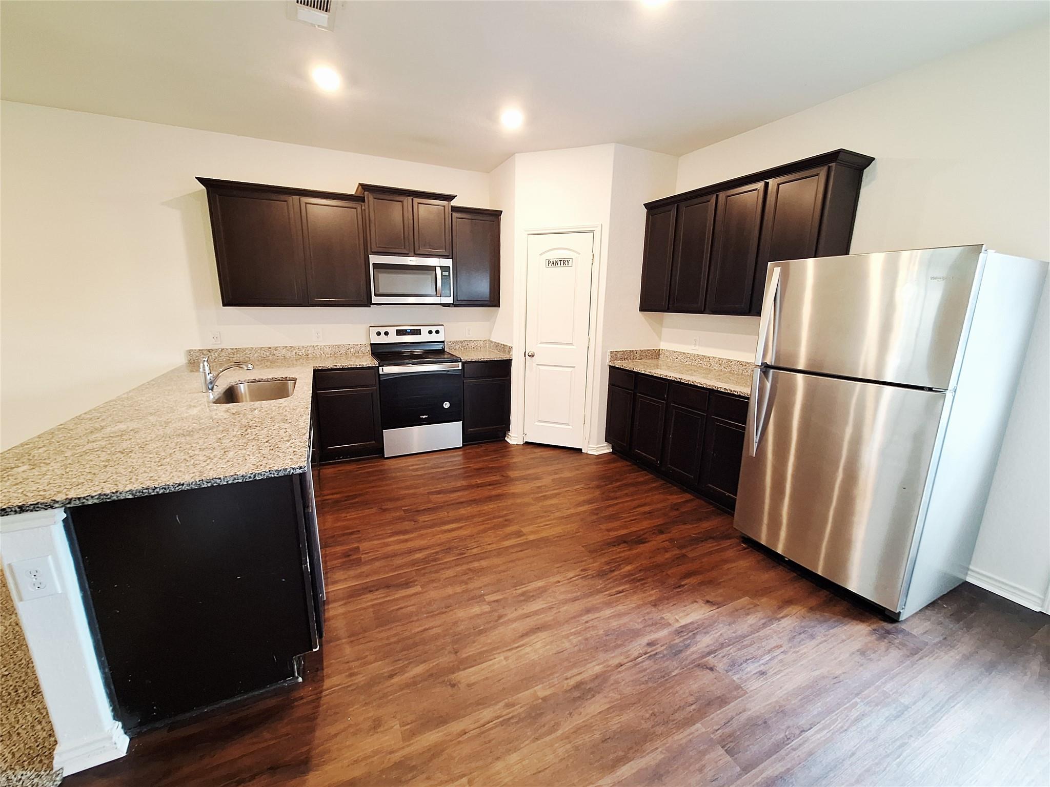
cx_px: 525
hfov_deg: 106.2
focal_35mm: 13
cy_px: 394
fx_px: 394
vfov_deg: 89.9
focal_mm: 1.74
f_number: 2.2
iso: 200
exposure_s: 1/24
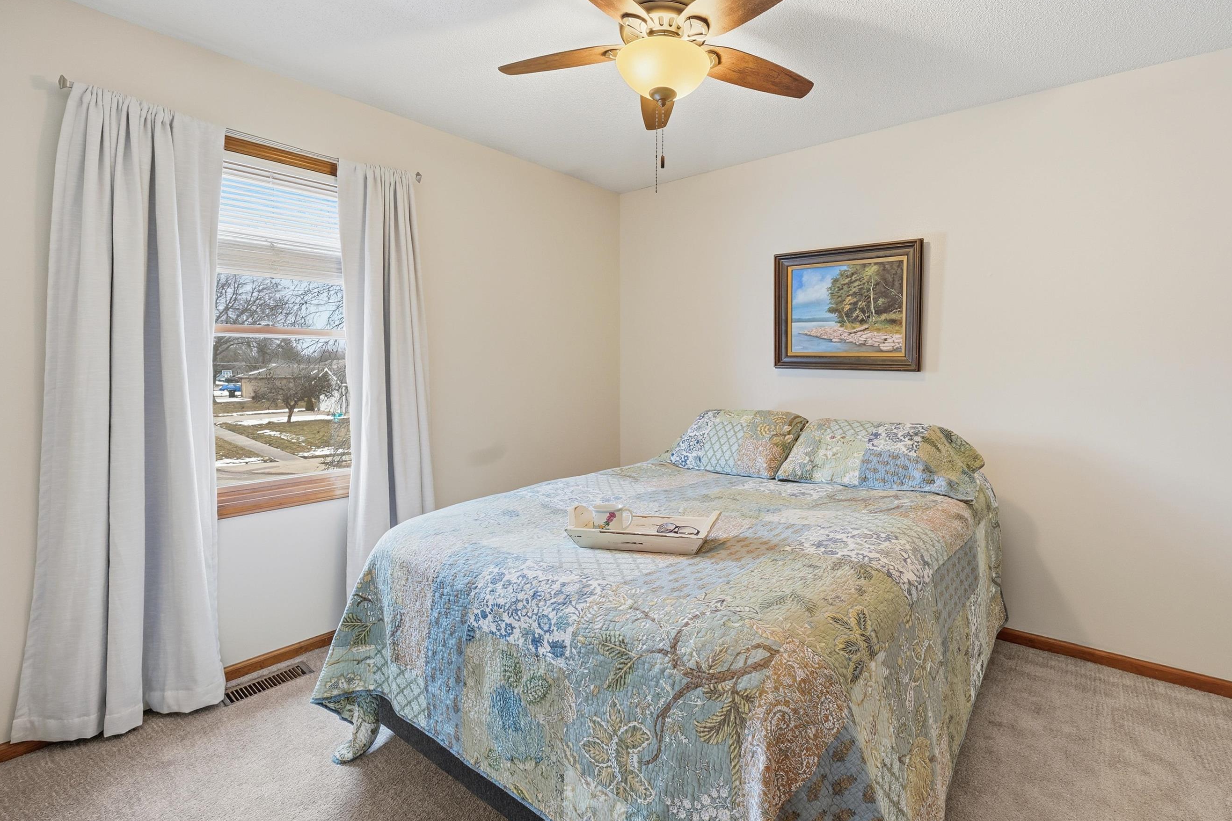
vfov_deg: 81.2
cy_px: 423
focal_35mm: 14
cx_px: 700
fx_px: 479
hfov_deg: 103.6
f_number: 8
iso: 100
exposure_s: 1/20
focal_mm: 12
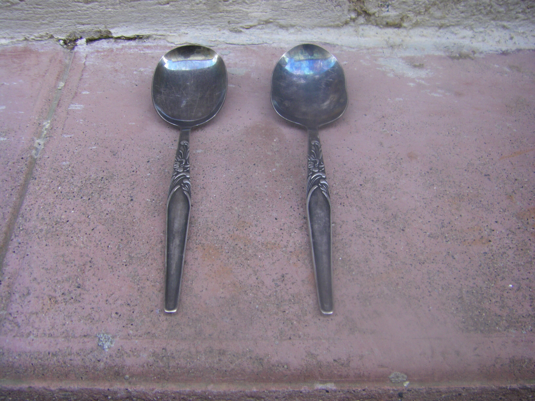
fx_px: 587
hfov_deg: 49.0
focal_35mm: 38
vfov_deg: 37.7
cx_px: 268
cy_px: 200
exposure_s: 1/50
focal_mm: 6.3
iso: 160
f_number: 3.5
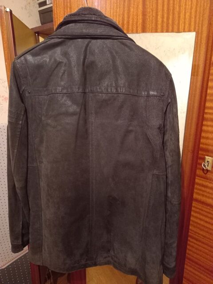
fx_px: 205
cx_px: 106
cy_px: 142
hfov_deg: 54.9
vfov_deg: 69.4
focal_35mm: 25
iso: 800
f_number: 2
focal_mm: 4.6
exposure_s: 1/17
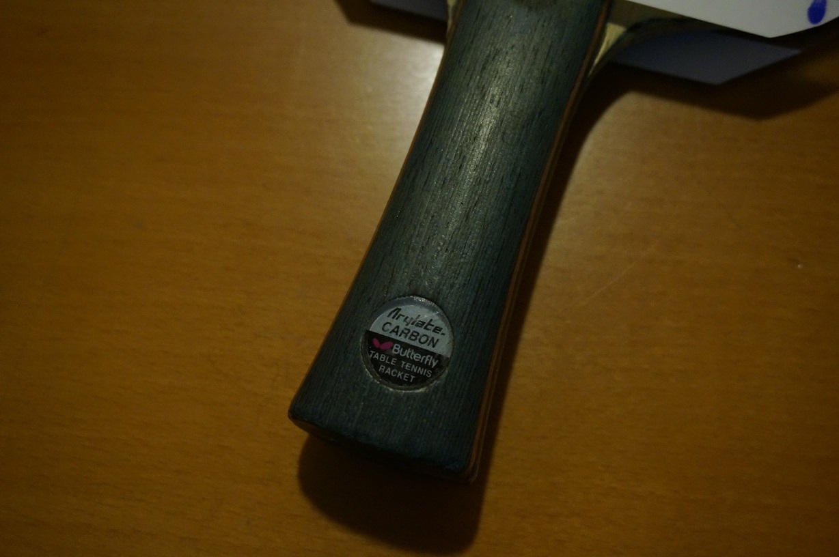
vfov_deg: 28.9
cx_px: 420
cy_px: 278
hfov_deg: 42.4
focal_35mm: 46
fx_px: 1083
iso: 3200
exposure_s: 1/50
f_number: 5
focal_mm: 31
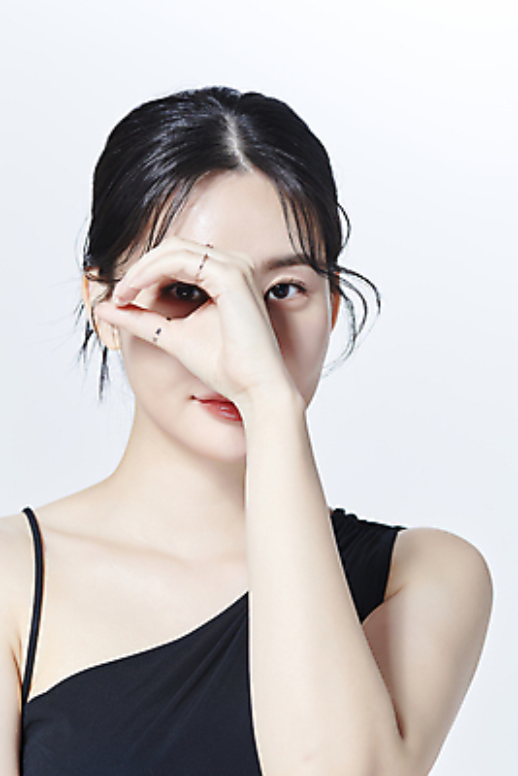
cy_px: 388
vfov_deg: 19.4
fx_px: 2264
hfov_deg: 13.1
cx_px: 259
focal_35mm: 105
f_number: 13
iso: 64
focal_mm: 105
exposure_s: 1/125
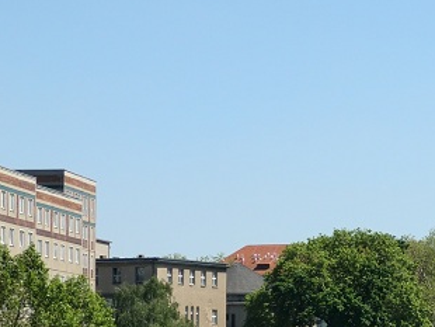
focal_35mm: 193
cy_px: 312
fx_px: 2427
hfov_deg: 10.1
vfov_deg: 7.7
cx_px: 525
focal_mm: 13.1
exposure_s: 1/500
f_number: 4.6
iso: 64
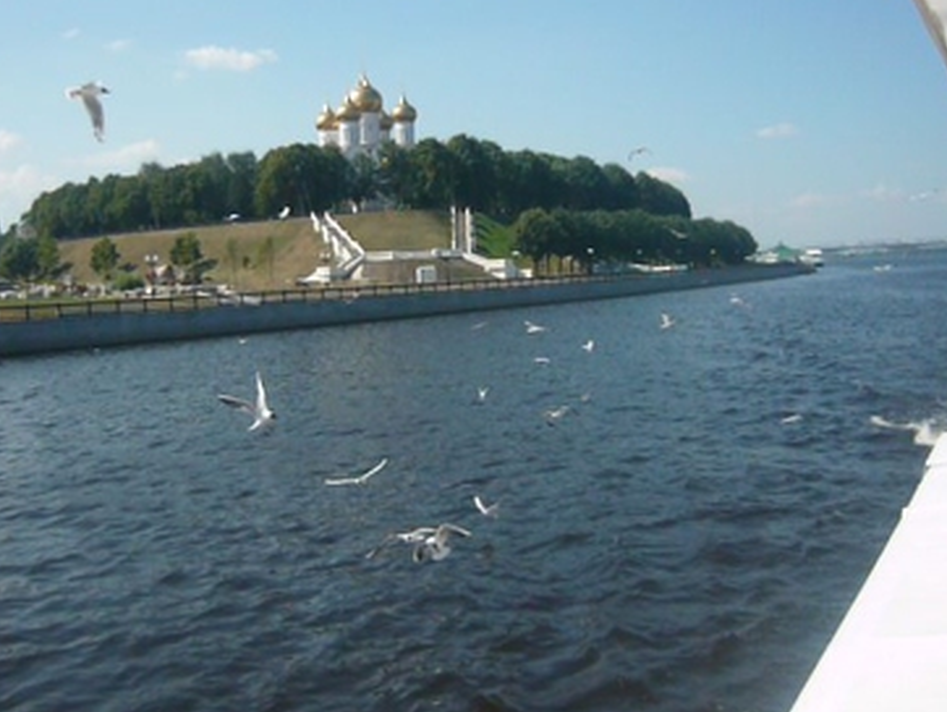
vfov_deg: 35.0
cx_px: 411
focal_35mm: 41
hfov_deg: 45.6
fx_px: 1122
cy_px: 277
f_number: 8
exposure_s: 1/800
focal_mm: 5.5
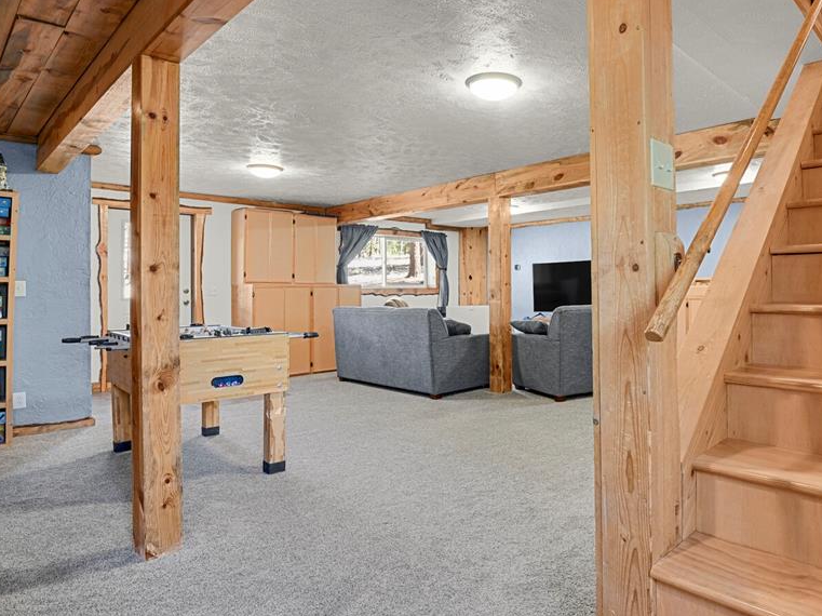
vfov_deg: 60.9
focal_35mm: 22
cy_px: 279
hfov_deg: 75.2
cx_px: 508
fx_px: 522
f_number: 8
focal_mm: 17
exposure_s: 10
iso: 250
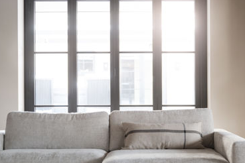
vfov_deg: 19.1
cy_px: 107
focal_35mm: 71
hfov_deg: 28.4
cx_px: 144
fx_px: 483
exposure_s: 1/15
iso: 250
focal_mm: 41
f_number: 4
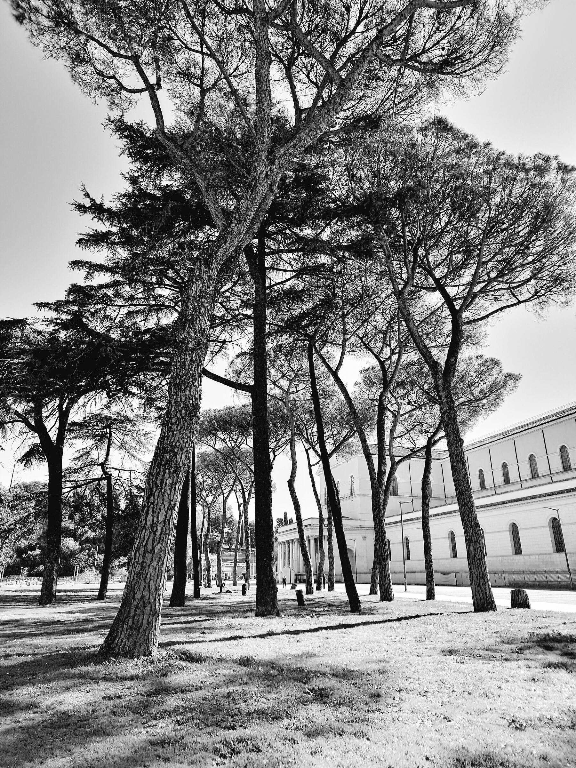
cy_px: 384
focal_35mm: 23
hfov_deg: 58.9
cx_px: 288
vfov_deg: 73.9
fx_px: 510
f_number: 1.8
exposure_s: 1/3333
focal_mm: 6.4
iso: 125
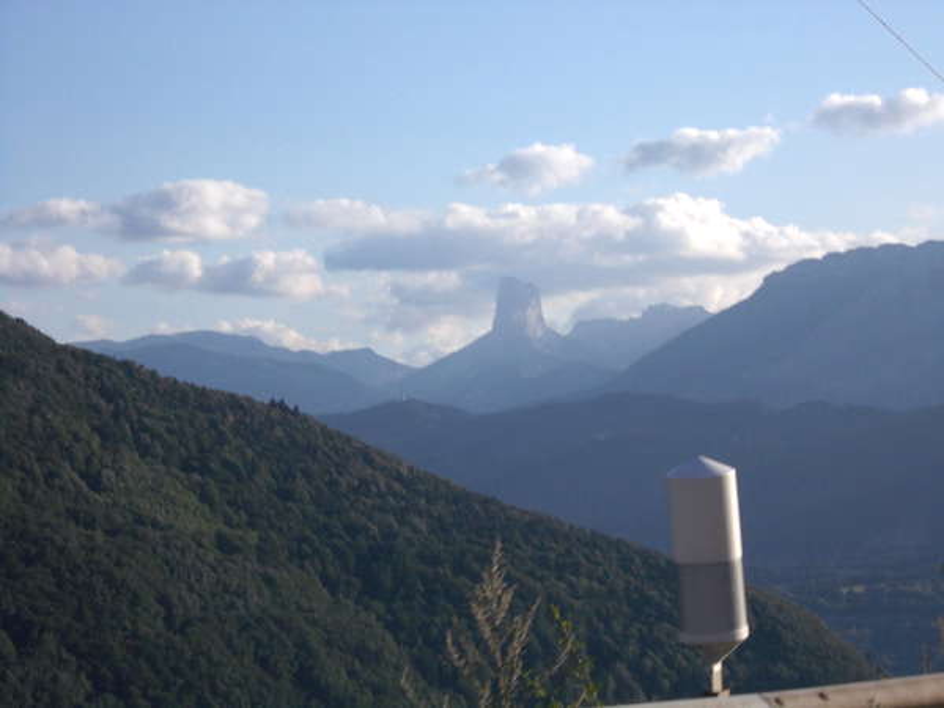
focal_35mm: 113
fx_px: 3082
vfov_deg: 13.1
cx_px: 472
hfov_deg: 17.4
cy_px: 354
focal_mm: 16
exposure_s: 1/160
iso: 80
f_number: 11.6
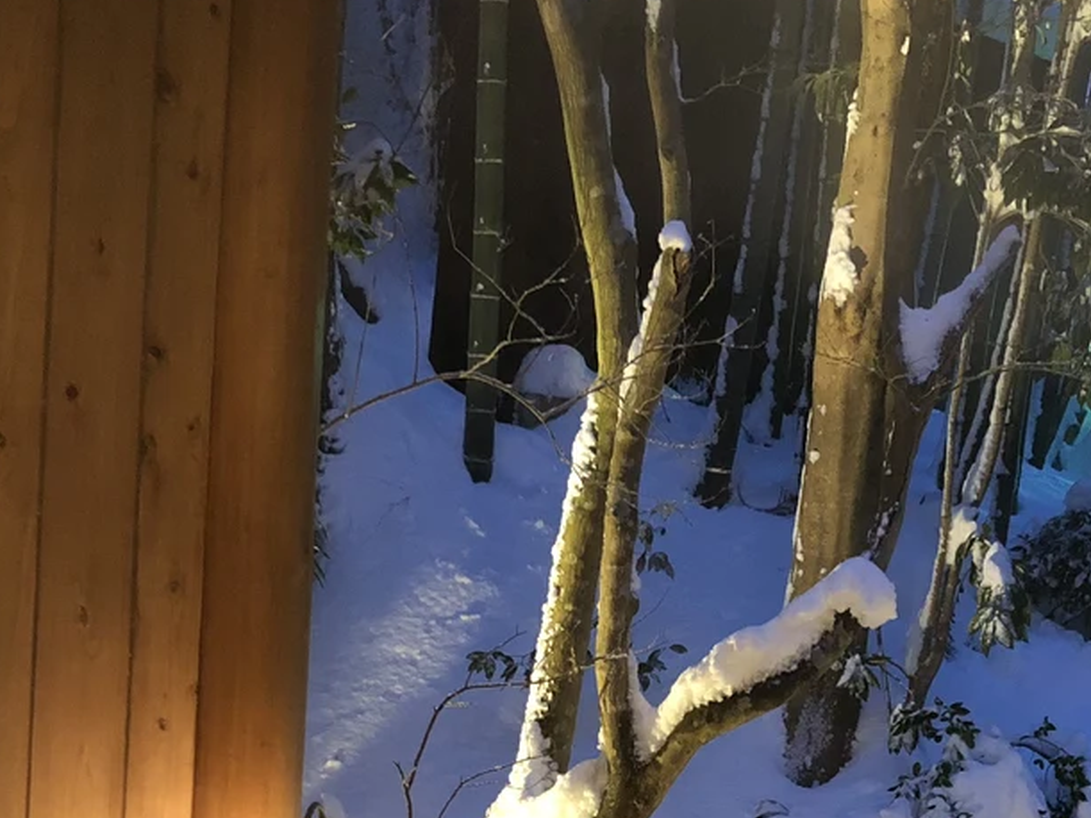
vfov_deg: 21.1
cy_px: 909
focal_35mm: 66
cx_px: 648
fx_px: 2080
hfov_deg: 29.3
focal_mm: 4
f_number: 1.8
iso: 100
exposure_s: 1/4
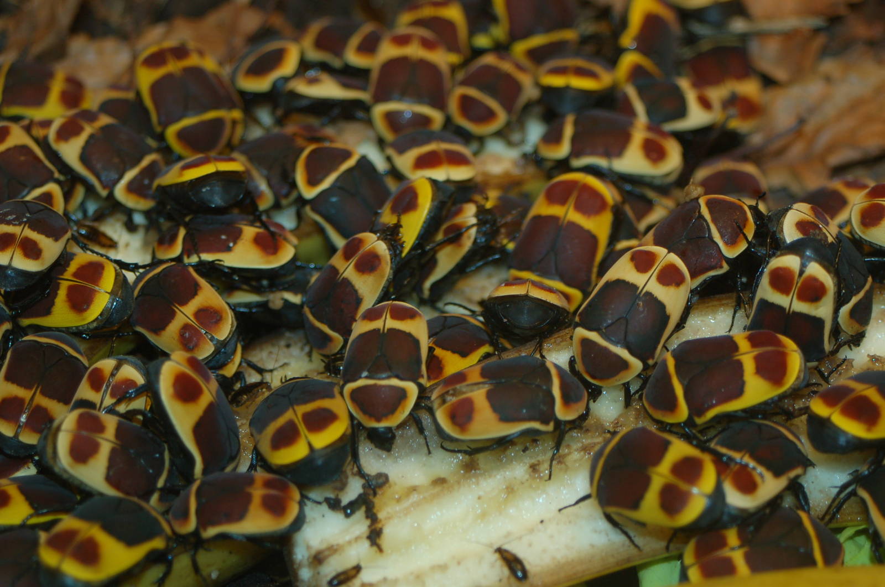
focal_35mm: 120
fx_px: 2945
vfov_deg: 11.4
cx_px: 442
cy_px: 294
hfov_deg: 17.1
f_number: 5.6
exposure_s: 1/60
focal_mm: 80
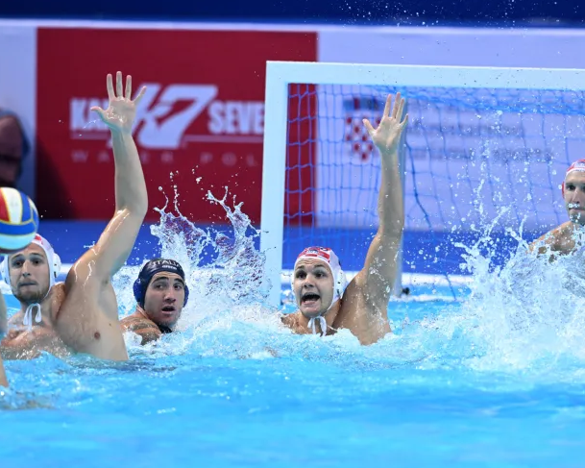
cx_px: 328
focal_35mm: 468
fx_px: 8102
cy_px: 237
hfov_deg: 4.1
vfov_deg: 3.3
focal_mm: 400
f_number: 4
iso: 4000
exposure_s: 1/2500
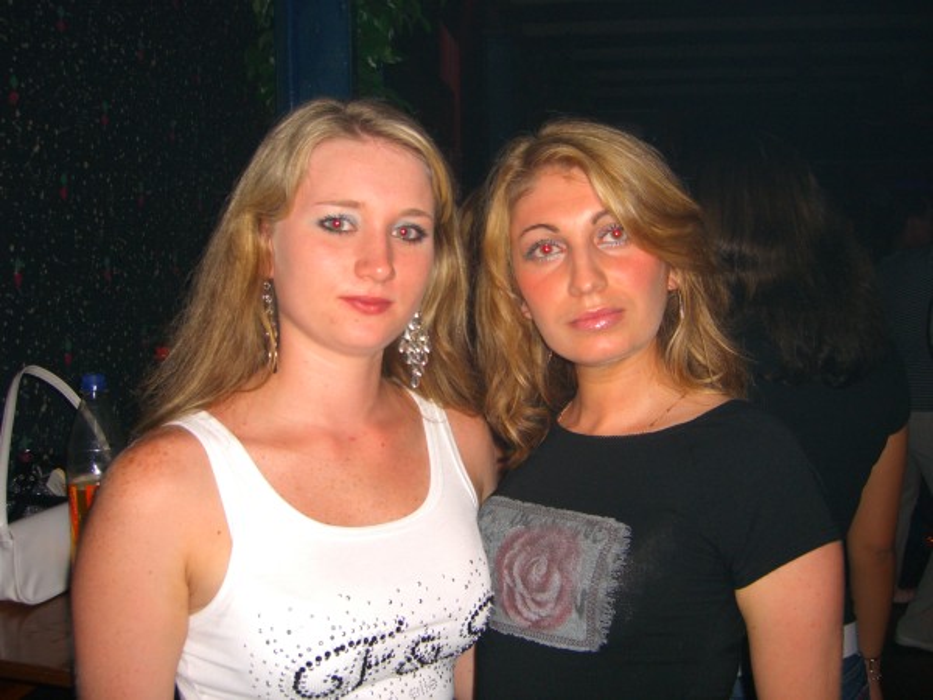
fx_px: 1024
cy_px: 350
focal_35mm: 38
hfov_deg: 49.0
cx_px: 466
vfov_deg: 37.7
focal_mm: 7.9
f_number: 2.8
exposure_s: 1/60
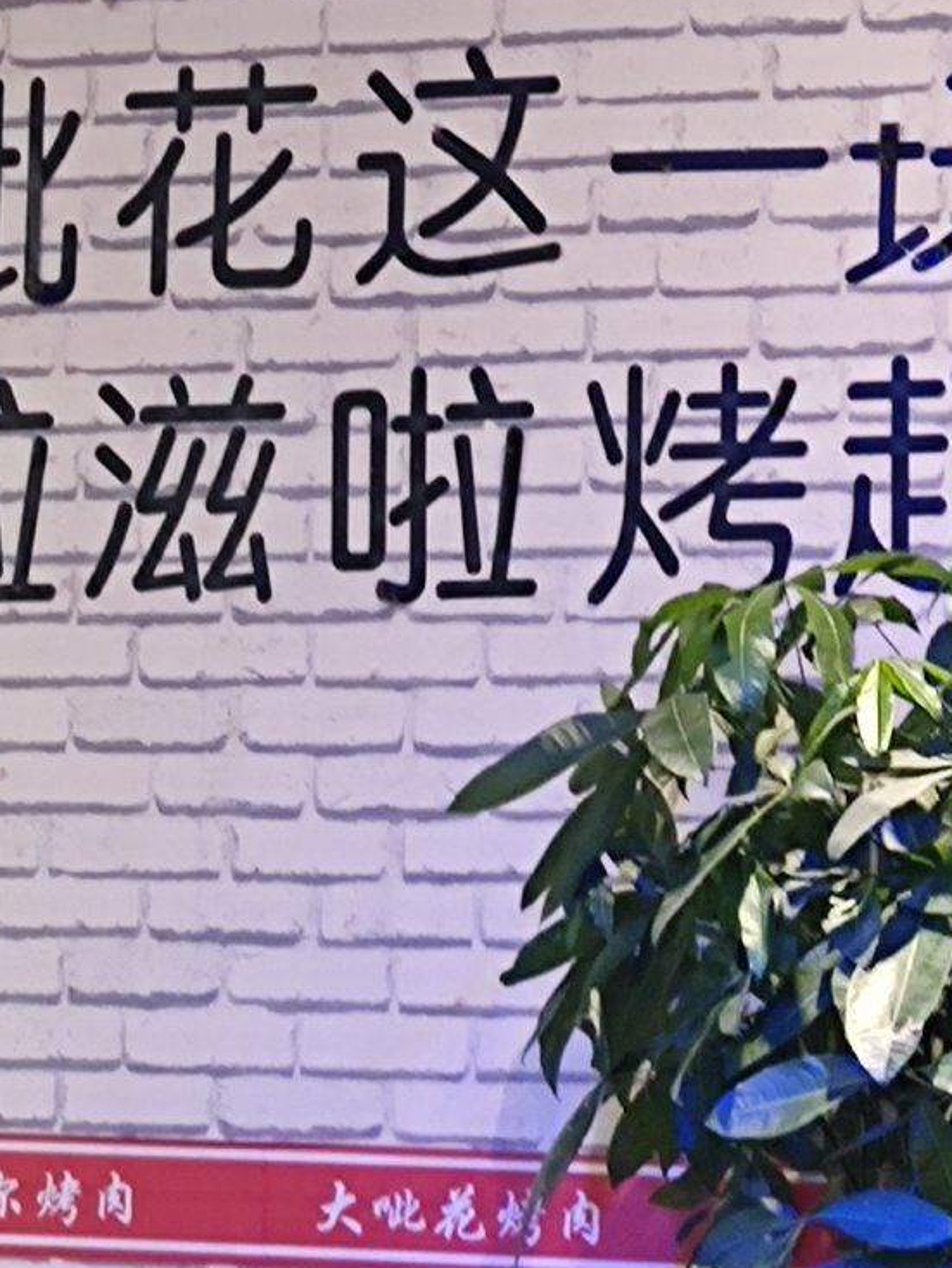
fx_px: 3408
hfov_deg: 14.6
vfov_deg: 21.1
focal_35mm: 93
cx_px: -539
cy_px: 567
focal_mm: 5.96
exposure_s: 1/33
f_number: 1.75
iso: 290
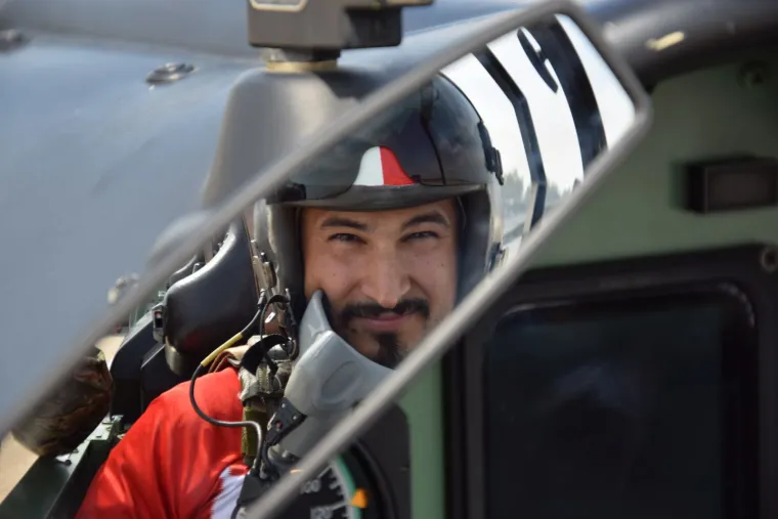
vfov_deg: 8.7
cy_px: 260
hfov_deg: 13.0
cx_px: 389
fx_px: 3404
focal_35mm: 158
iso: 100
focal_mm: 105
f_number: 5.6
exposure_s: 1/200
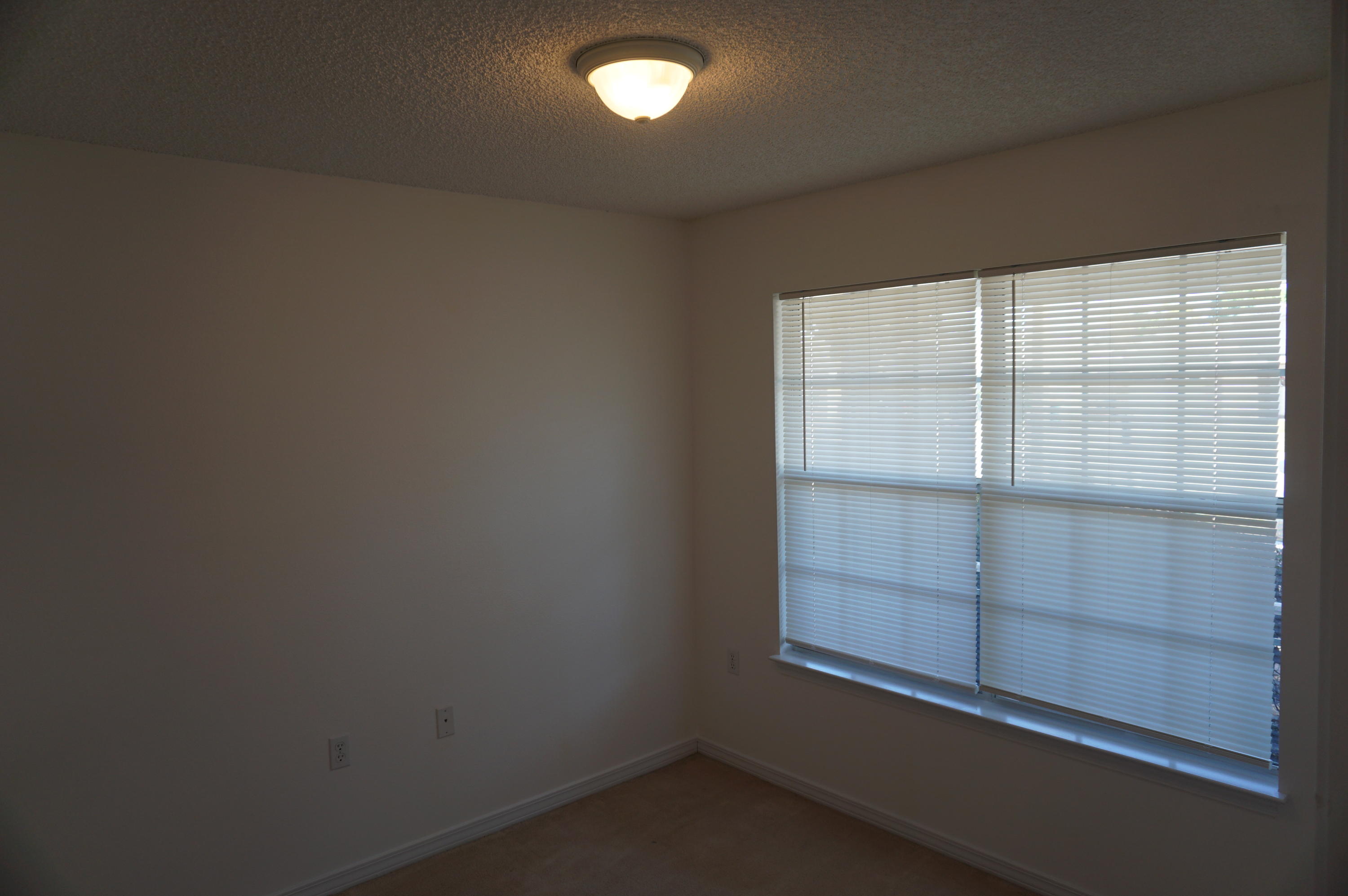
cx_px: 674
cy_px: 448
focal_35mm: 24
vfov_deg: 53.0
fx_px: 898
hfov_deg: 73.8
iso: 100
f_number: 4
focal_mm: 16
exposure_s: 1/60
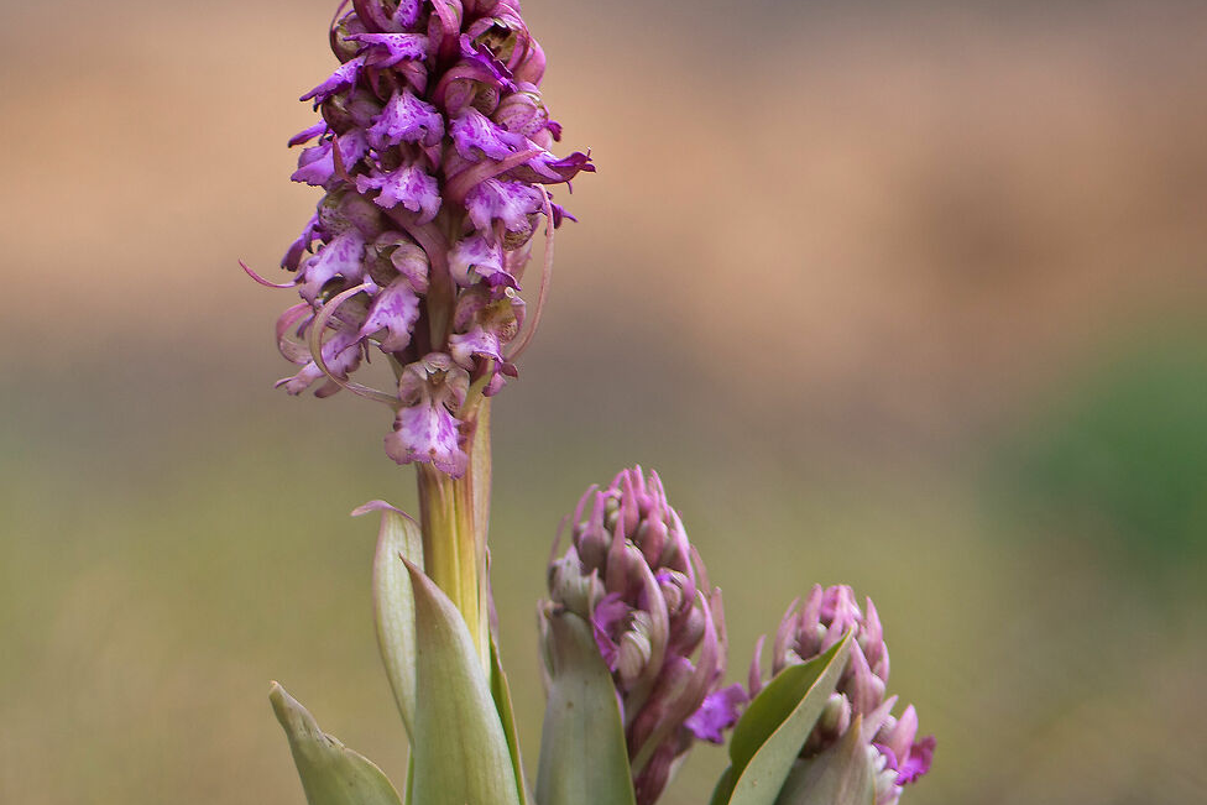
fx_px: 12984
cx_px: -257
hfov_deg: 5.3
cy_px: 540
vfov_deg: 3.6
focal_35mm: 387
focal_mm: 105
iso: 100
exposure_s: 1/320
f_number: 2.8
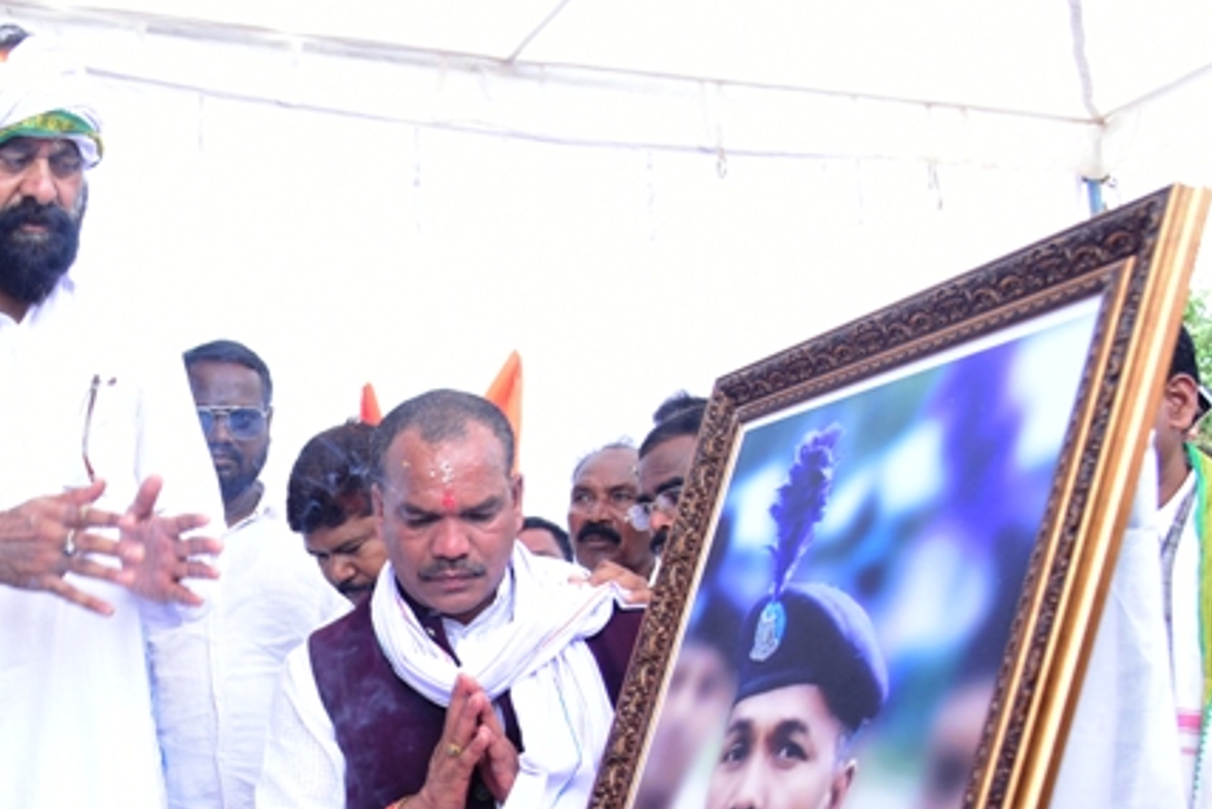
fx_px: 1515
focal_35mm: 45
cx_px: 162
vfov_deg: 29.3
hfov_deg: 40.8
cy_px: 633
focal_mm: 24
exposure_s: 1/200
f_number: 4.5
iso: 400
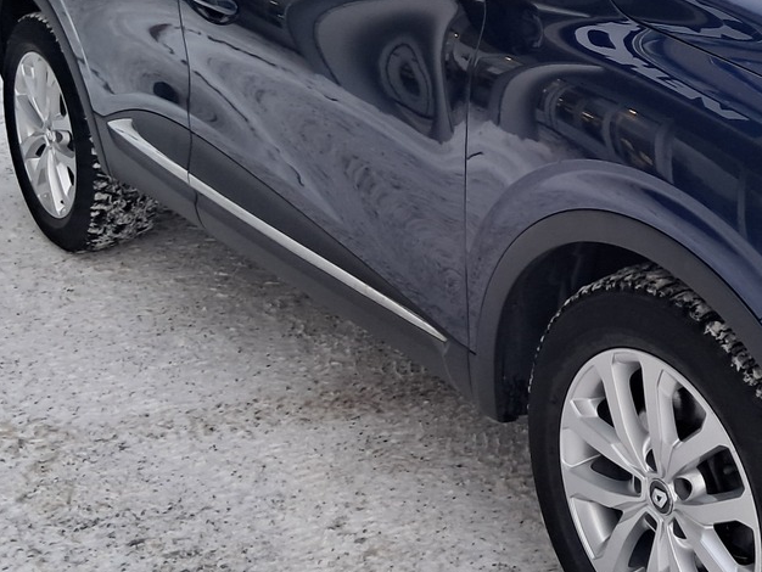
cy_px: 63
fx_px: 1519
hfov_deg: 26.8
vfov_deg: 20.9
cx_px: 733
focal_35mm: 69
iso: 100
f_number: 1.8
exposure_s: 1/50
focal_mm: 4
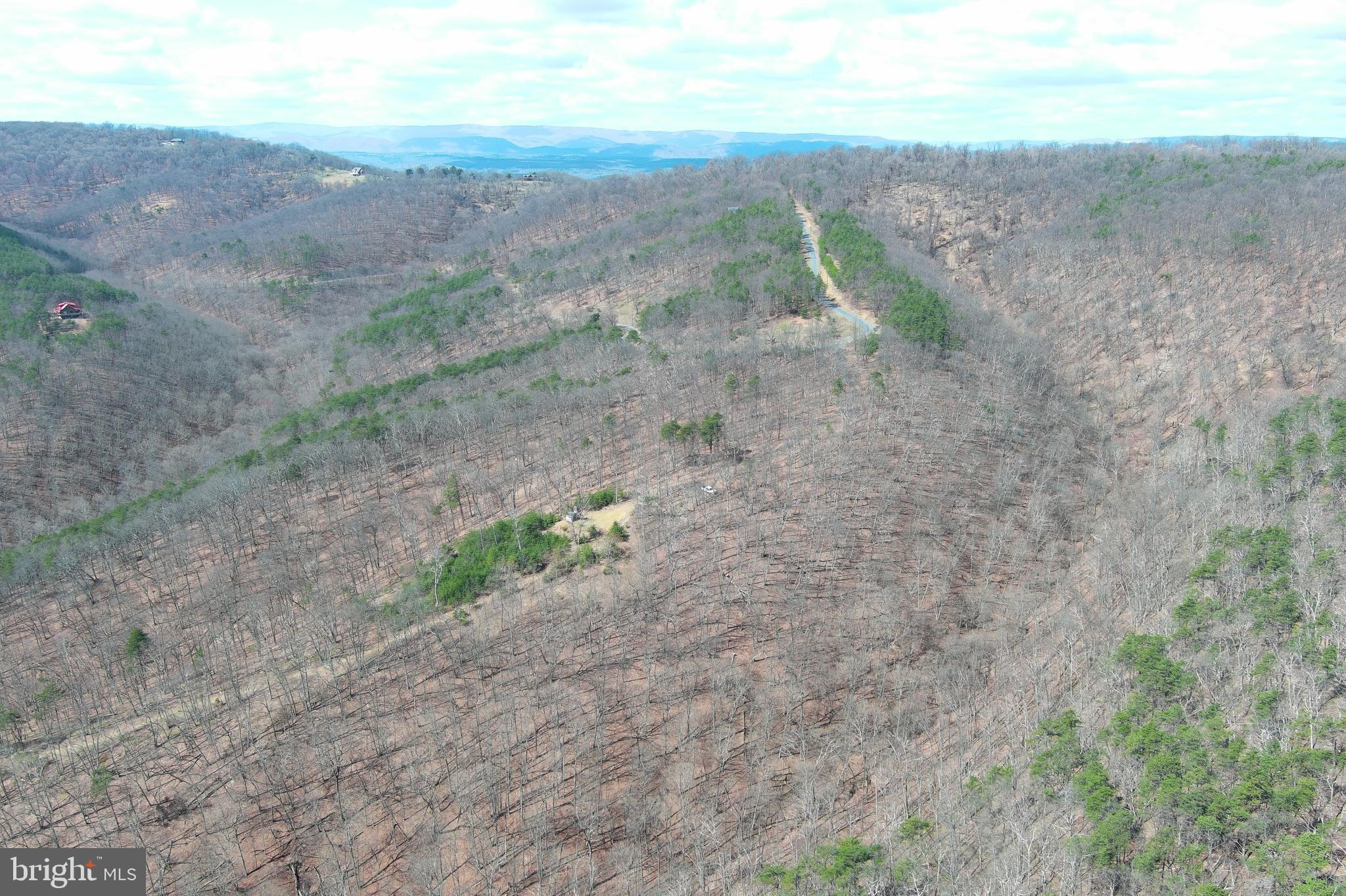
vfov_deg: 45.0
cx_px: 673
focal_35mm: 29
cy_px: 448
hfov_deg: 63.7
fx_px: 1084
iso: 100
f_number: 2.8
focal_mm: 10.57
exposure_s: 1/551
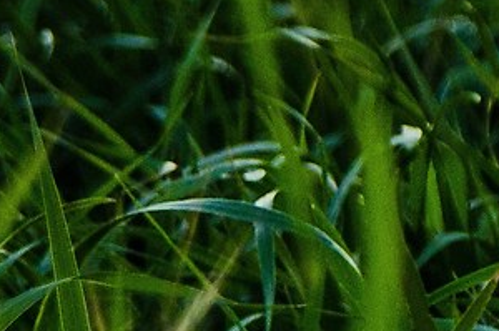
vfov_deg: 2.3
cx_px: 1482
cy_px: 56
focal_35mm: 600
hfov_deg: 3.4
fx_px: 8303
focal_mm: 50
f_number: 2.8
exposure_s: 1/500
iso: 360
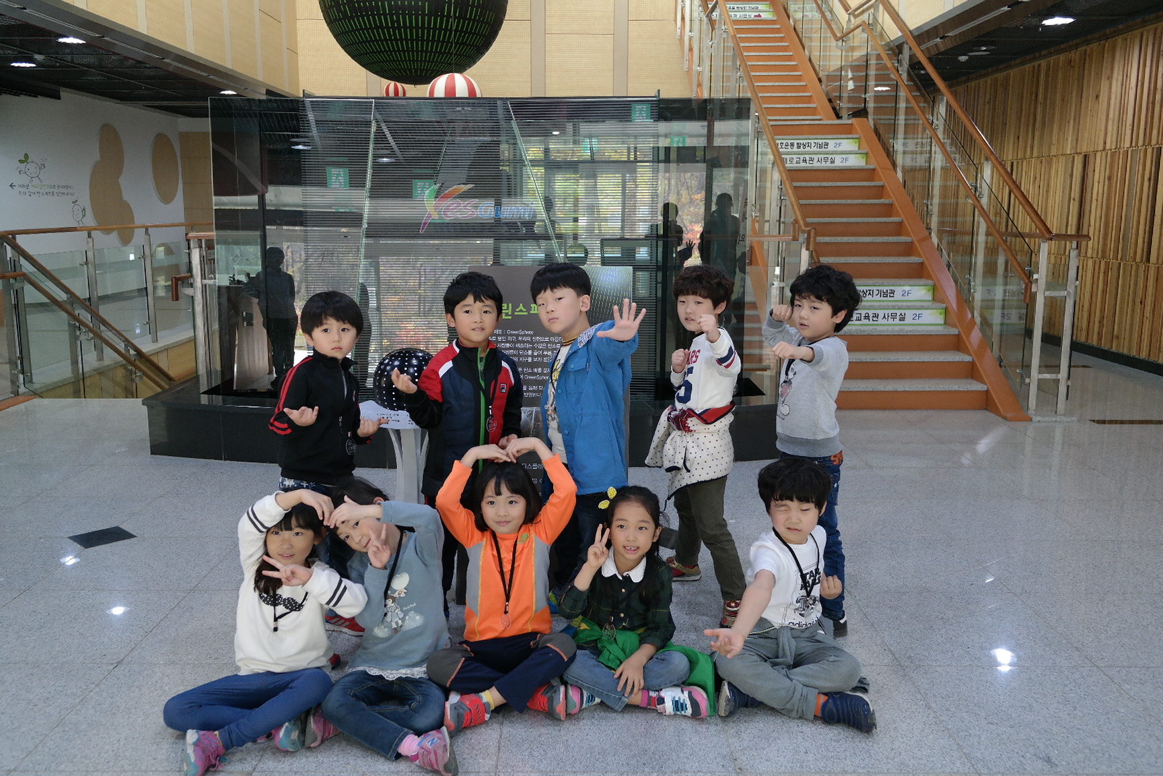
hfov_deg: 61.9
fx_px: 969
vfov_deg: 43.6
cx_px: 582
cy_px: 388
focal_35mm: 30
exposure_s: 1/40
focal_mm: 20
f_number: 3.5
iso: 400
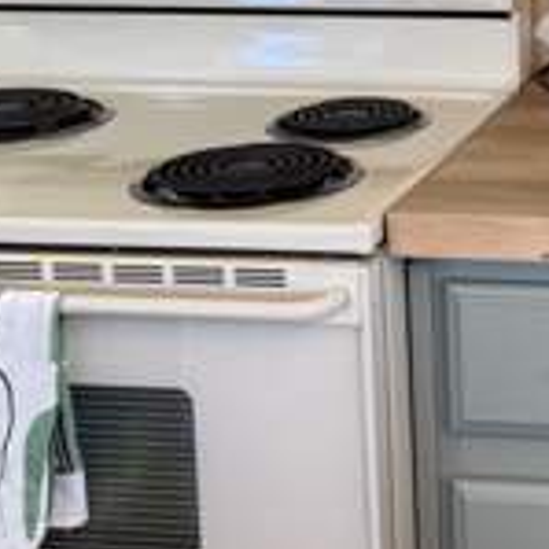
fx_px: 2046
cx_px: 619
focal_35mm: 114
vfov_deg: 15.0
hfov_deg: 14.9
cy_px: -7
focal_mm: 6.76
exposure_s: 1/120
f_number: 1.78
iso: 125
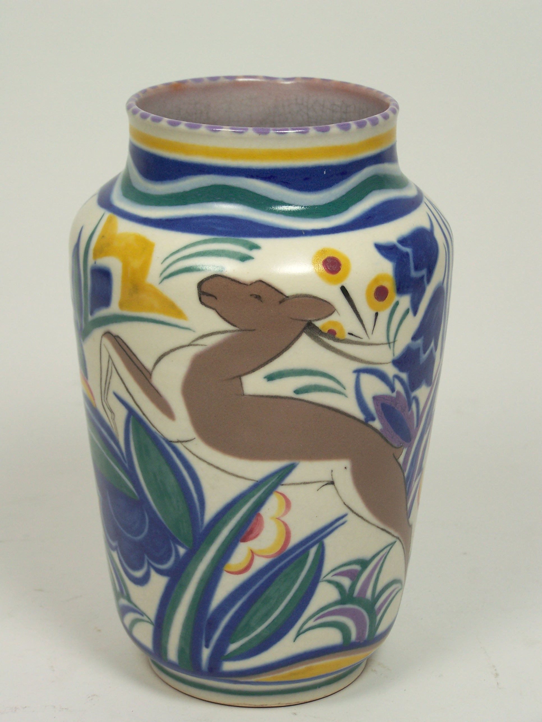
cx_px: 271
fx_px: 1962
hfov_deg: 15.7
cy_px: 361
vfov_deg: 20.9
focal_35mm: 94
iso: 80
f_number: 3.2
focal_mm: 15.6
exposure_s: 1/90
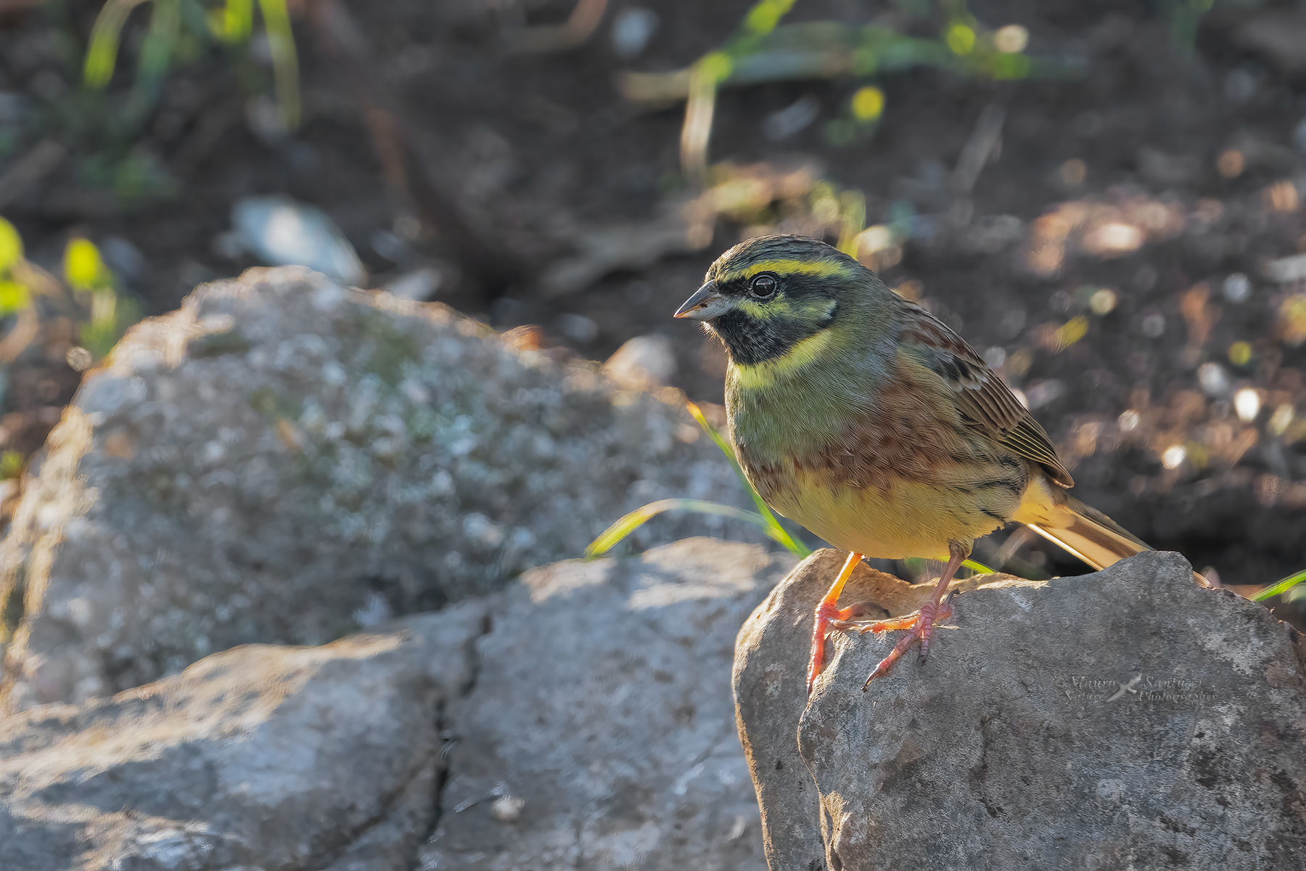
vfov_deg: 1.5
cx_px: 653
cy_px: 436
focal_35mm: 900
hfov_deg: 2.3
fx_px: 32647
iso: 5000
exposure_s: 1/1250
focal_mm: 600
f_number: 8
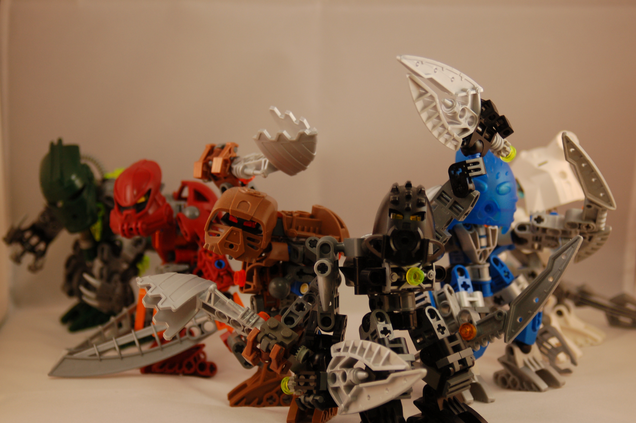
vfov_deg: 15.2
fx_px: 1589
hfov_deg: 22.6
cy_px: 212
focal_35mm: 90
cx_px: 318
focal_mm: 60
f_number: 4.8
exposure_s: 1/13
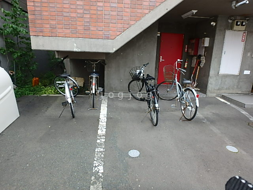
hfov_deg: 79.0
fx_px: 153
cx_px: 126
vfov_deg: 63.4
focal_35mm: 21
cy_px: 95
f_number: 3.5
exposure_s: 1/125
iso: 125
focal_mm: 3.7
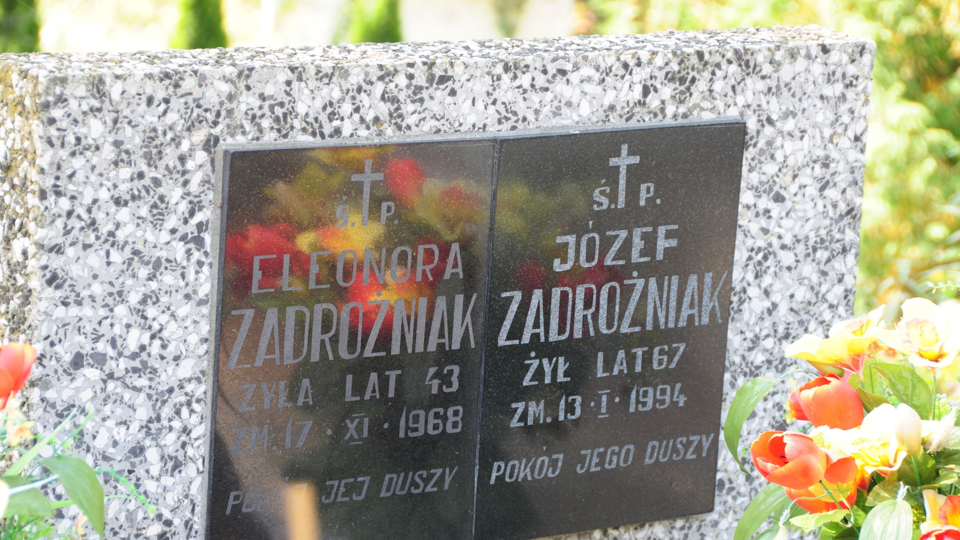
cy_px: 268
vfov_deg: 8.5
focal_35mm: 142
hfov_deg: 15.1
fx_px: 3615
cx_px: 482
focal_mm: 90
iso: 250
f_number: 7.1
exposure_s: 1/50
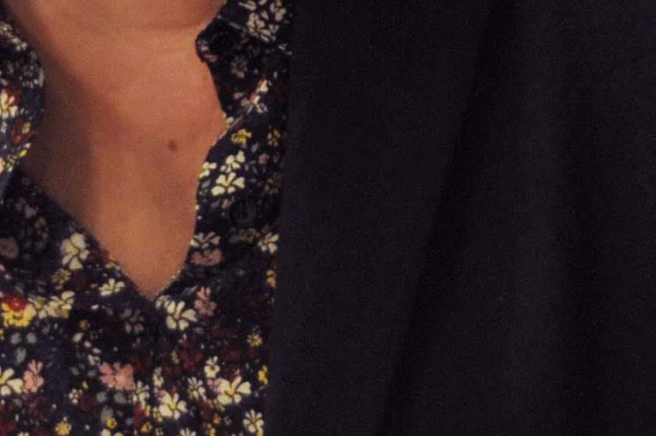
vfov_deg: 3.3
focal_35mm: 420
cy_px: 48
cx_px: 432
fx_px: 7645
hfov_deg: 4.9
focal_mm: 50
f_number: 1.8
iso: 640
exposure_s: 1/125
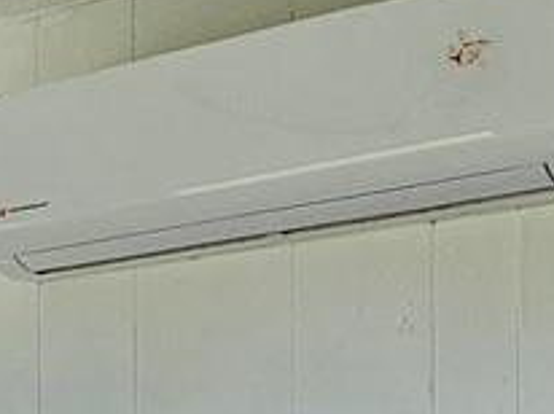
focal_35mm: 101
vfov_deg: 13.7
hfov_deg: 14.0
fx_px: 1615
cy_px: 629
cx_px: -745
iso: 64
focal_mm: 2.2
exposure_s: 1/77.4
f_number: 2.2
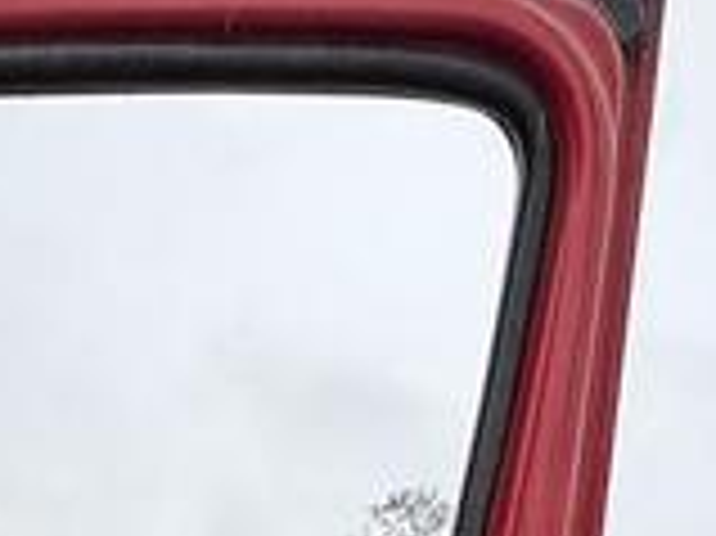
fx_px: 1633
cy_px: 1221
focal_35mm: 79
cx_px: 261
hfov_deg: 24.7
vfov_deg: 14.0
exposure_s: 1/99
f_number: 2.2
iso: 64
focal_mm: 2.22
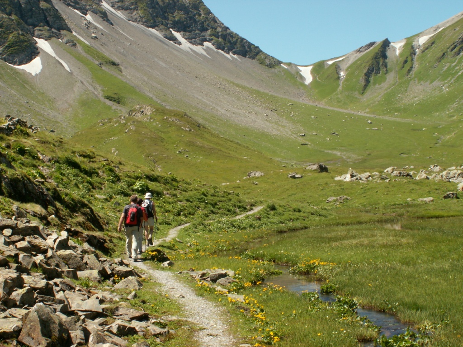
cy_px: 174
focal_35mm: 61
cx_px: 232
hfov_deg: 31.7
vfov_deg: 24.0
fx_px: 816
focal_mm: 10.17
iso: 50
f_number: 8
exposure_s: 1/100
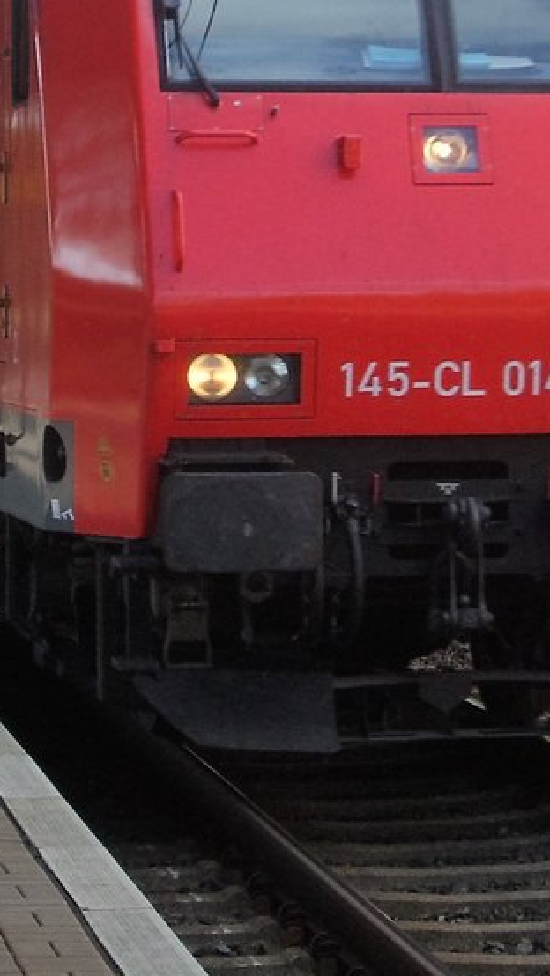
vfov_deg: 14.8
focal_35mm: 144
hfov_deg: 8.4
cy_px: 201
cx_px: 384
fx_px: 3730
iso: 50
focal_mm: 10.3
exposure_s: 1/250
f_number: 3.6
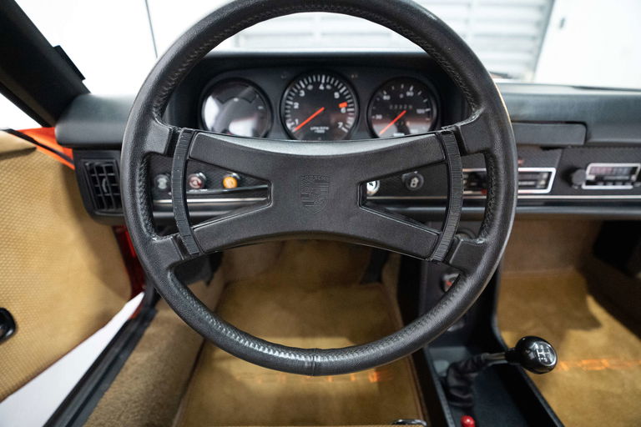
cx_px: 320
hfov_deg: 96.7
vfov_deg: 73.7
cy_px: 214
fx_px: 285
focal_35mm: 16
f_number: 2.8
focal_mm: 16
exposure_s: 1/50
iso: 12800
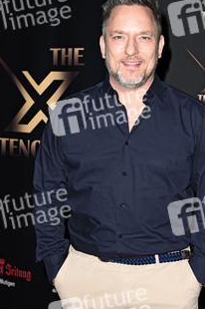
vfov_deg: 25.4
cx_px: 128
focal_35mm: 80
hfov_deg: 17.0
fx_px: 685
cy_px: 162
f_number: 5.6
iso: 250
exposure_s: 1/250
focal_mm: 62
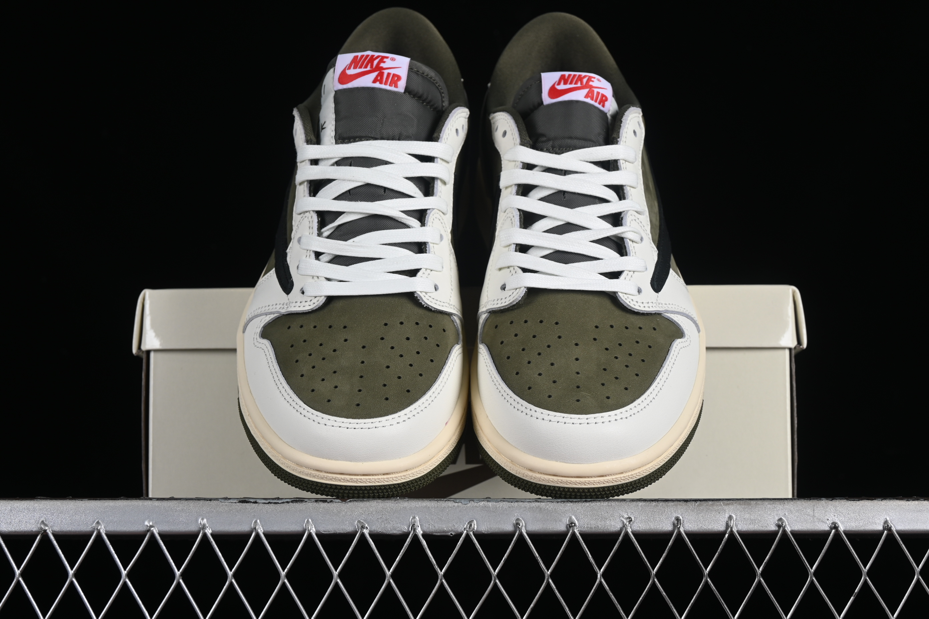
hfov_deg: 27.0
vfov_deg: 18.2
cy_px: 310
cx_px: 464
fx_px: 1935
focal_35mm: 75
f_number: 8
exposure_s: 1/80
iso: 160
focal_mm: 50
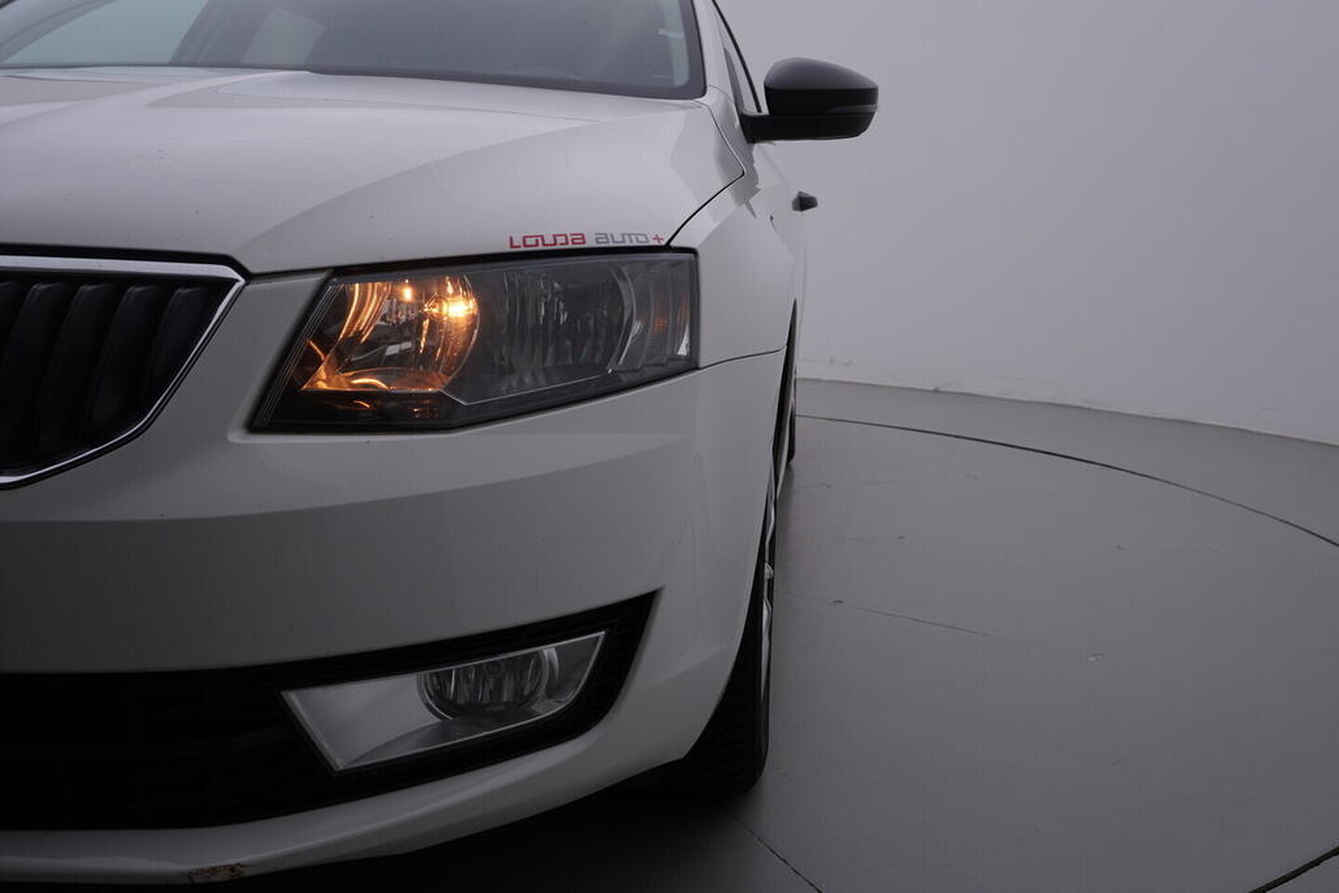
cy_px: 446
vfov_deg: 36.9
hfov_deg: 53.1
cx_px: 670
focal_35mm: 36
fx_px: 1339
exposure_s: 1/125
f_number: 5.6
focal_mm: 24
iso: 125
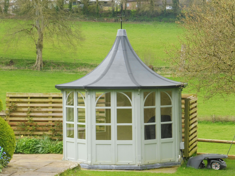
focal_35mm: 129
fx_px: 876
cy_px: 88
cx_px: 118
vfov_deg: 11.5
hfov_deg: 15.3
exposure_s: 1/100
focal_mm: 23.1
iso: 160
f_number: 6.3
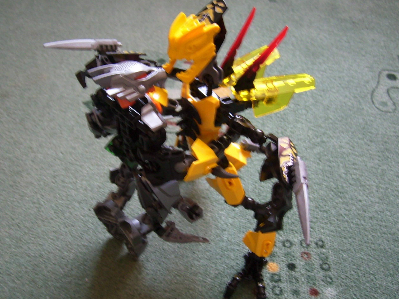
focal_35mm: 39
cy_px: 152
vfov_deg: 36.8
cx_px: 182
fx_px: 449
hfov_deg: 47.8
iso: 50
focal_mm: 5.99
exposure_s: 1/9
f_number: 2.8
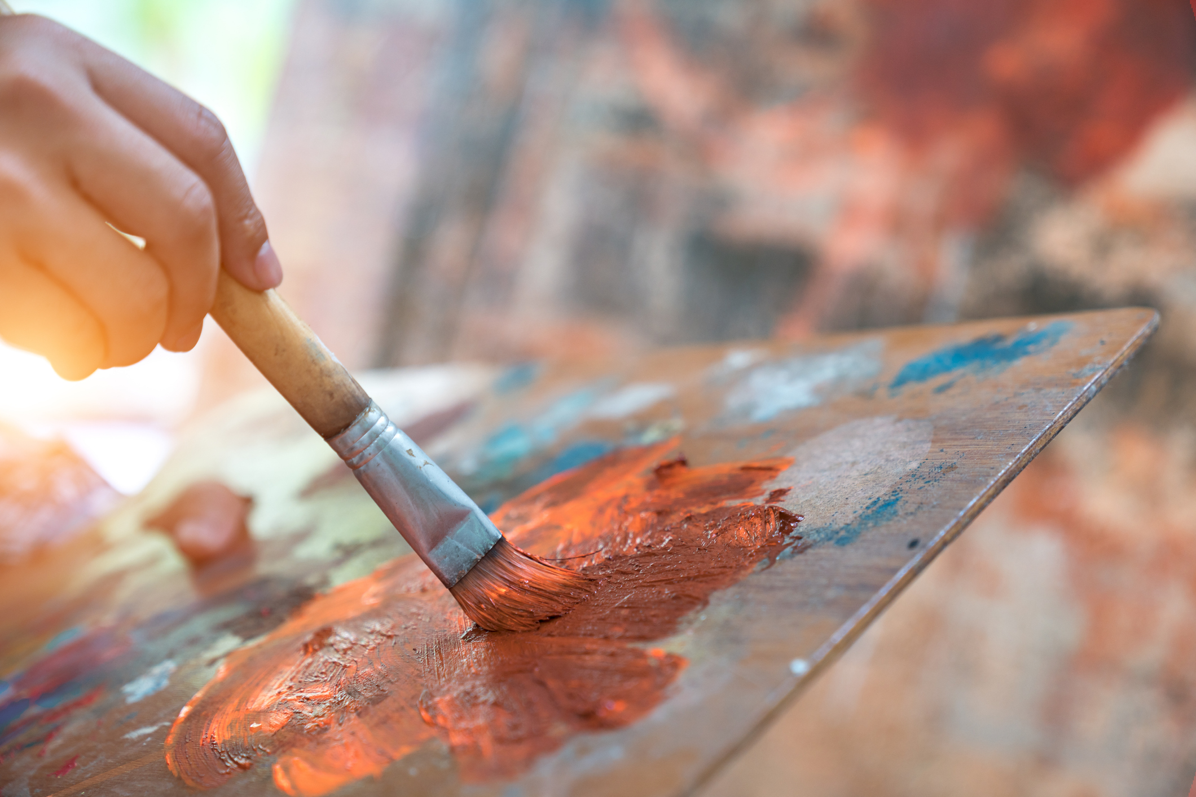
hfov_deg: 32.4
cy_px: 398
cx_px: 598
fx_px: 2060
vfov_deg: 21.9
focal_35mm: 62
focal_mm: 62
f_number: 2.8
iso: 160
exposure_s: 1/80
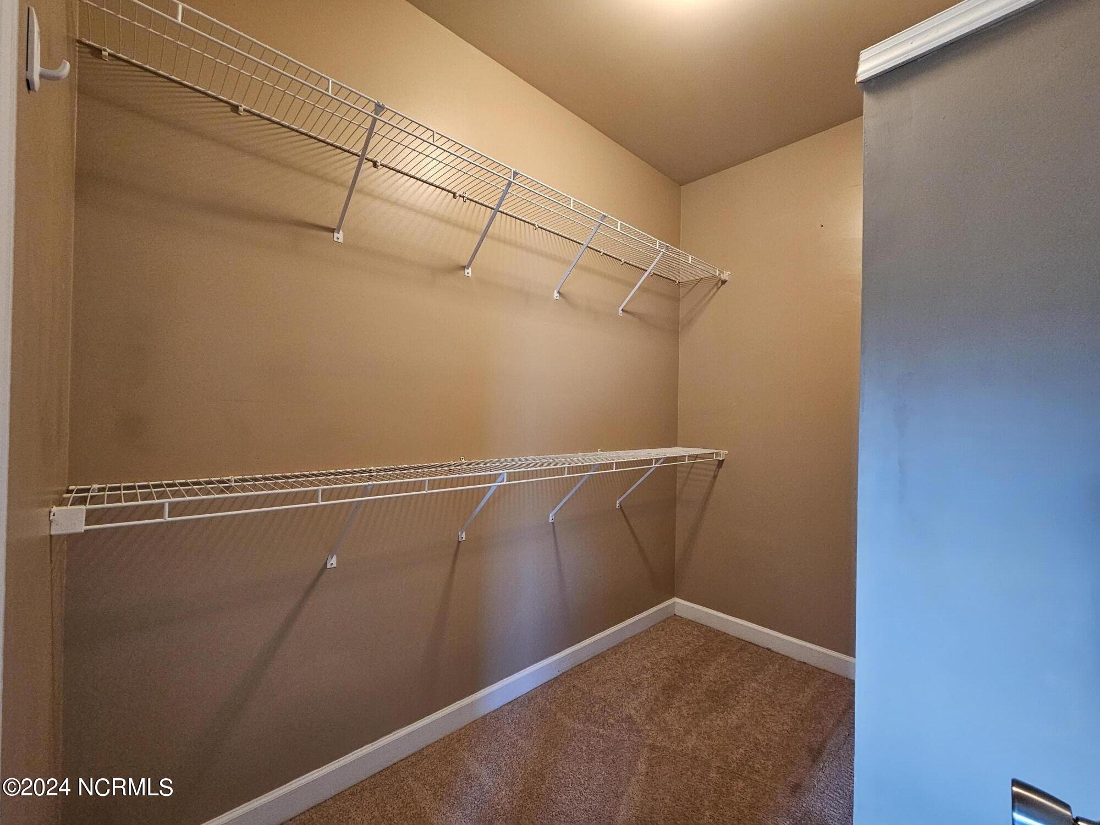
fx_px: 413
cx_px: 550
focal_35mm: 13
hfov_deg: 106.2
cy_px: 412
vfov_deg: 89.9
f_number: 2.2
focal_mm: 2.2
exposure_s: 1/30
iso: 500
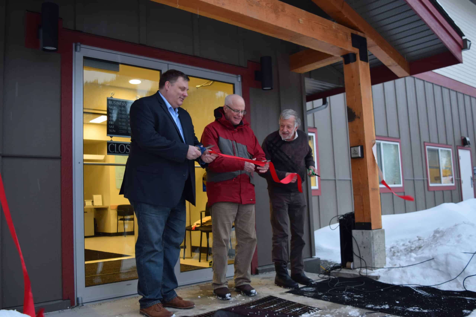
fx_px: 436
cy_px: 158
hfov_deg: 57.2
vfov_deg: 40.0
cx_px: 238
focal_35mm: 33
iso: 450
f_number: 4
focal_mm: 22
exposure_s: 1/60
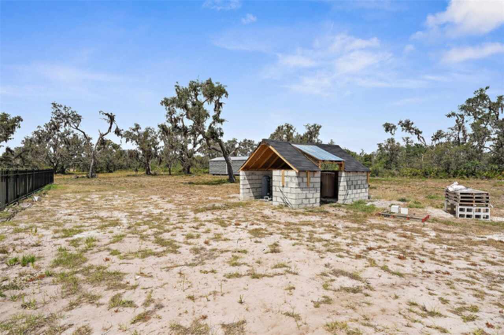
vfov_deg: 70.4
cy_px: 168
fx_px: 238
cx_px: 252
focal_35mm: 17
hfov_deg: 93.3
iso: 400
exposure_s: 1/3200
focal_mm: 17
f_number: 8
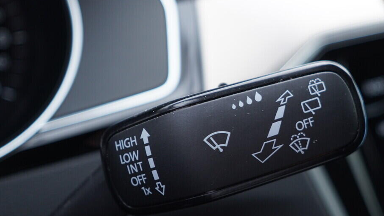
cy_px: 113
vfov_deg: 20.0
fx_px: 611
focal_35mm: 60
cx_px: 285
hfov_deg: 34.2
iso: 200
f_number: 2.8
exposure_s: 1/40
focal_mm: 24
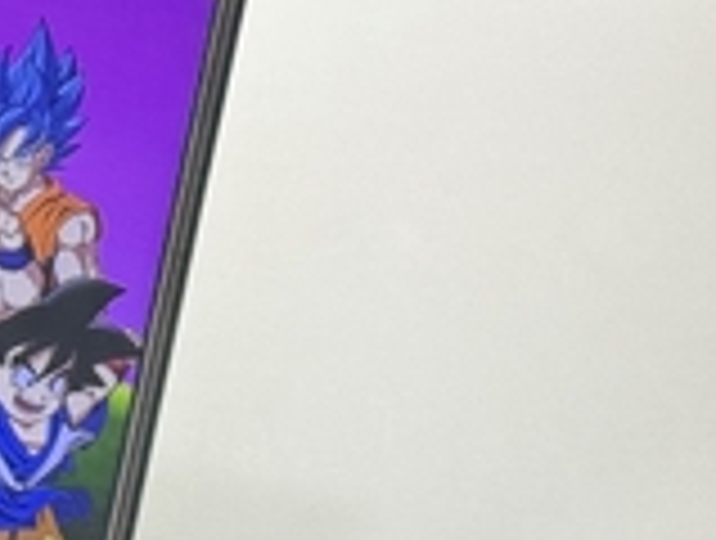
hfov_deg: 7.9
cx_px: -657
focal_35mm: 241
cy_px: 382
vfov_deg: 6.2
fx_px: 4996
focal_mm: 6.76
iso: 100
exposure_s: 1/66
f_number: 1.78
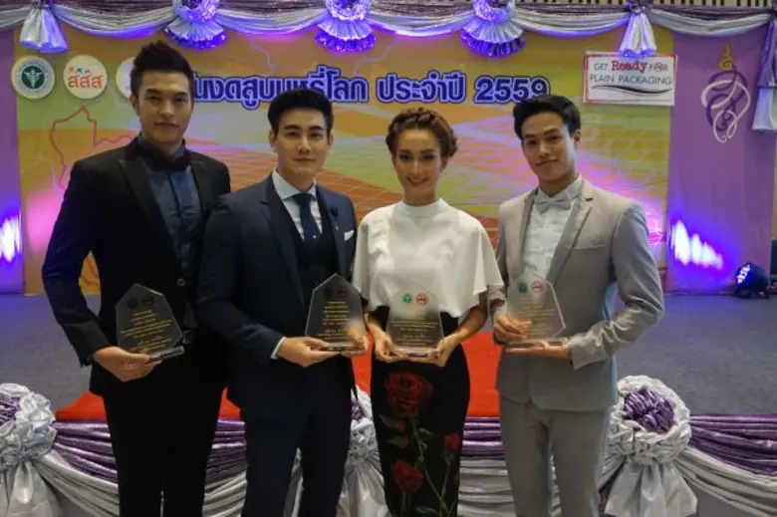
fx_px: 712
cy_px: 258
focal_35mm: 33
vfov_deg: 39.9
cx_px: 388
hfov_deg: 57.3
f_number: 4
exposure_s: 1/60
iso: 800
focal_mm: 22
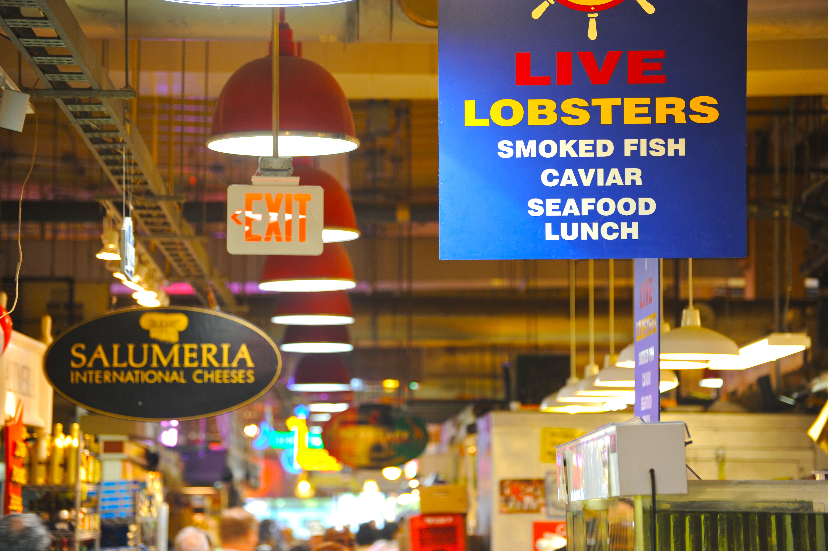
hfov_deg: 16.4
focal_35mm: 125
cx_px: 414
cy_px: 276
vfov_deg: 11.0
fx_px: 2873
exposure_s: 1/15
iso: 400
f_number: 4.8
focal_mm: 125
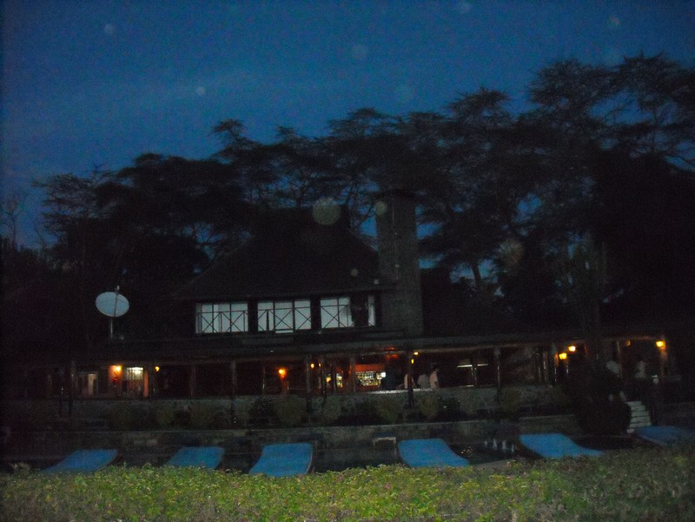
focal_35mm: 35
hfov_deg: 52.6
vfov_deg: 40.7
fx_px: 703
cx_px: 348
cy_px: 261
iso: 1600
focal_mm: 5.7
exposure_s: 1/60
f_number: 2.8
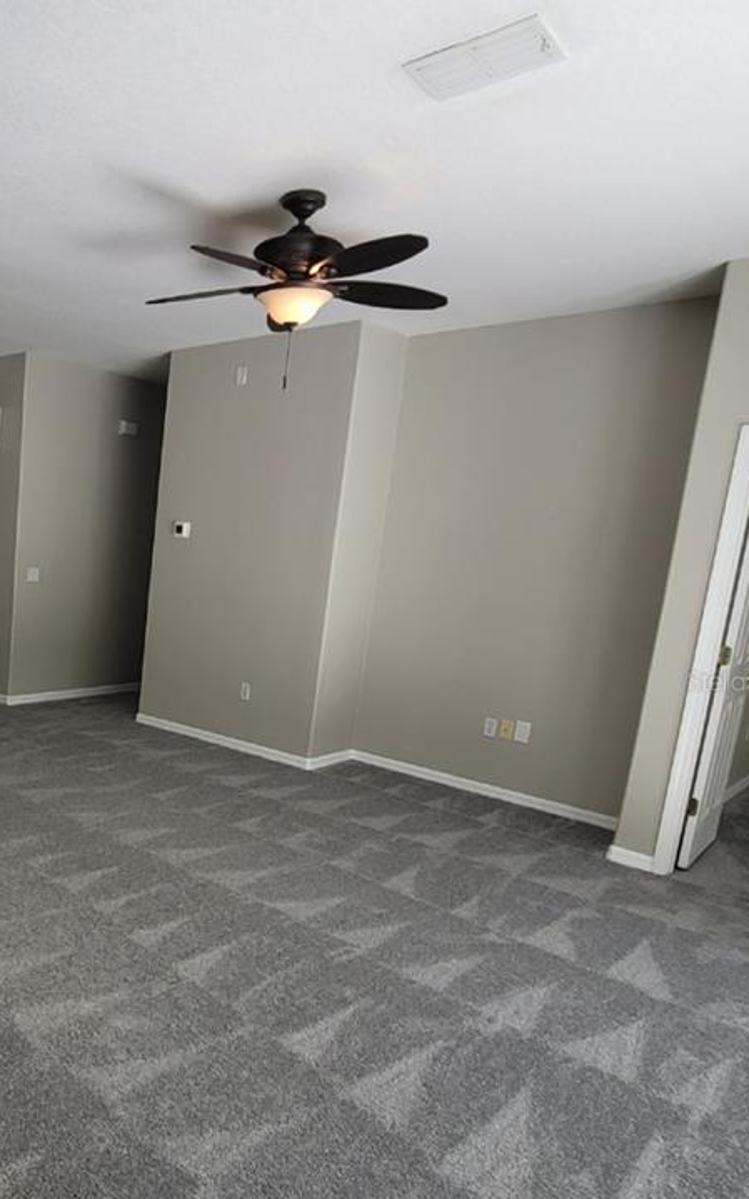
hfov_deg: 46.9
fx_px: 752
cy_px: 680
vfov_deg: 76.8
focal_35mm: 23
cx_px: 55
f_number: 2.2
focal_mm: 2.2
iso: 64
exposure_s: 1/147
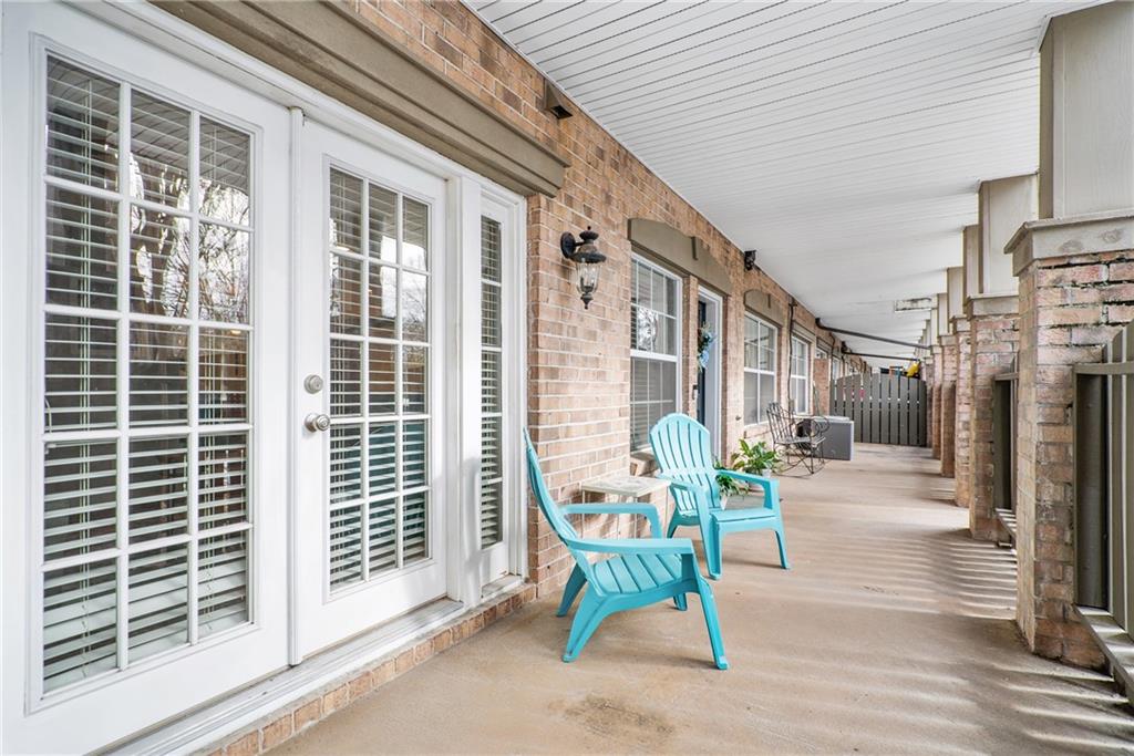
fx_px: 504
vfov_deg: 73.8
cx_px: 567
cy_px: 378
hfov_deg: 96.7
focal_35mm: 16
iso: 100
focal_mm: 16
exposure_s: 1/125
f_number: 4.5
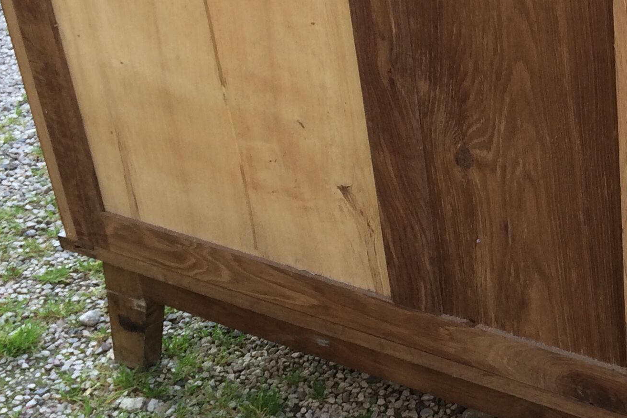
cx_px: 666
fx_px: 1306
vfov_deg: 18.2
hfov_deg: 25.3
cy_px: 164
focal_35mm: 75
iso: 40
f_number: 2.2
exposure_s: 1/100
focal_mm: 4.15
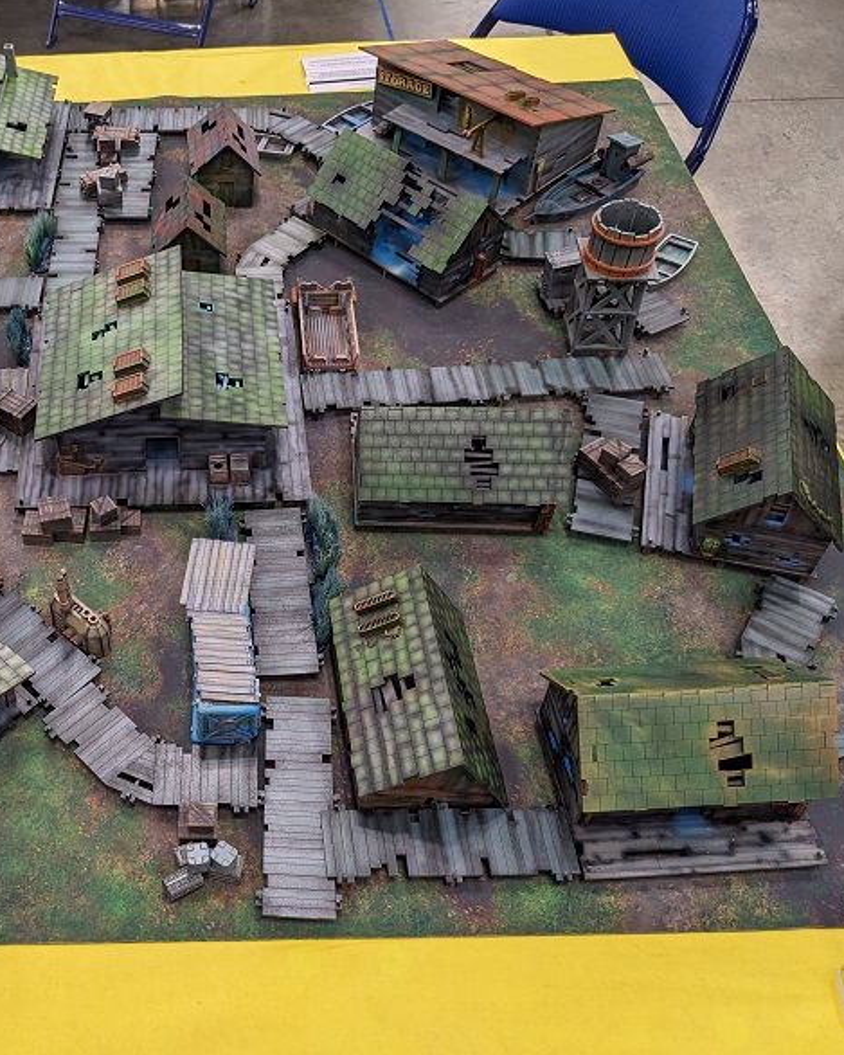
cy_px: 531
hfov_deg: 39.8
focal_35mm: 36
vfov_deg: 50.3
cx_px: 191
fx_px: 1124
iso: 77
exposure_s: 1/120
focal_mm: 4.38
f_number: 1.73
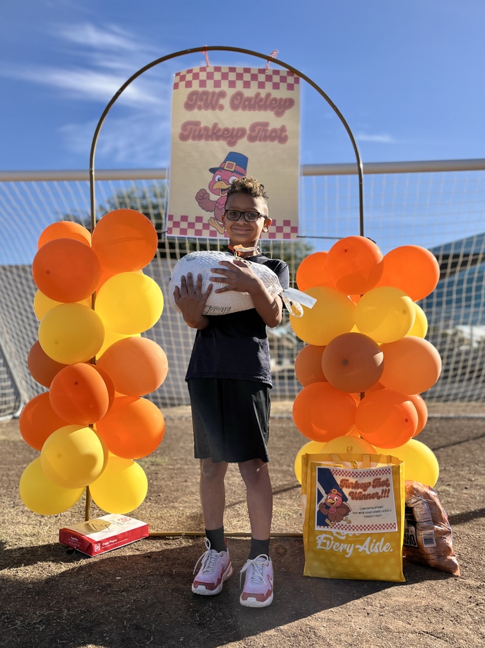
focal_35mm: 26
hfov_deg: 53.0
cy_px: 324
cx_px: 242
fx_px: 487
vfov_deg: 67.4
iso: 50
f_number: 1.6
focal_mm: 5.1
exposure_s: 1/2632
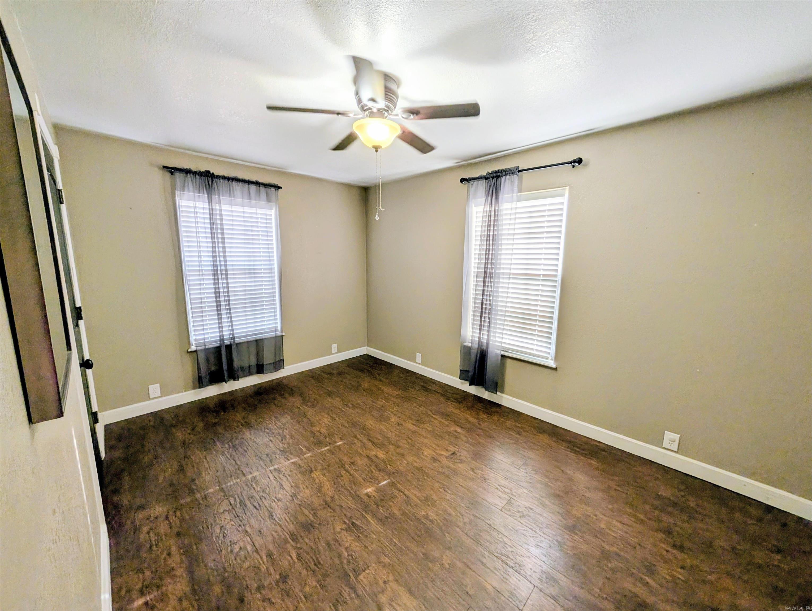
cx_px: 406
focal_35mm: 12
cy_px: 306
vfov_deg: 94.6
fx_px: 282
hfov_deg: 110.5
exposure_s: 1/30
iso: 60
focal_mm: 2.02
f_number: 1.7
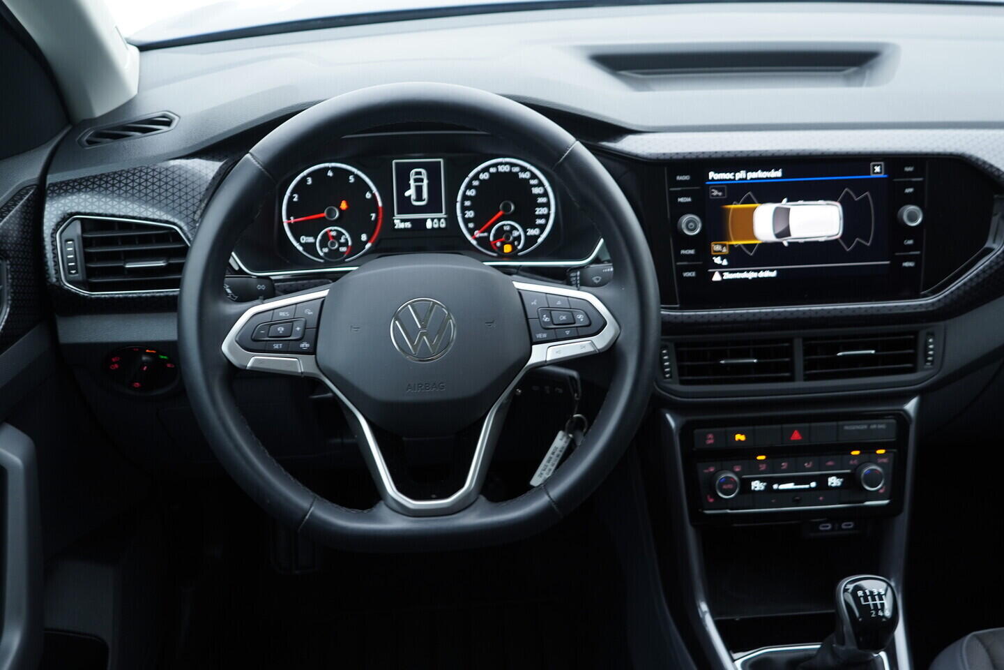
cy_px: 335
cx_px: 502
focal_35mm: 36
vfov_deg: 36.9
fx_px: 1004
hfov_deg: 53.1
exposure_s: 1/40
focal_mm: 24
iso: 250
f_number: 2.8
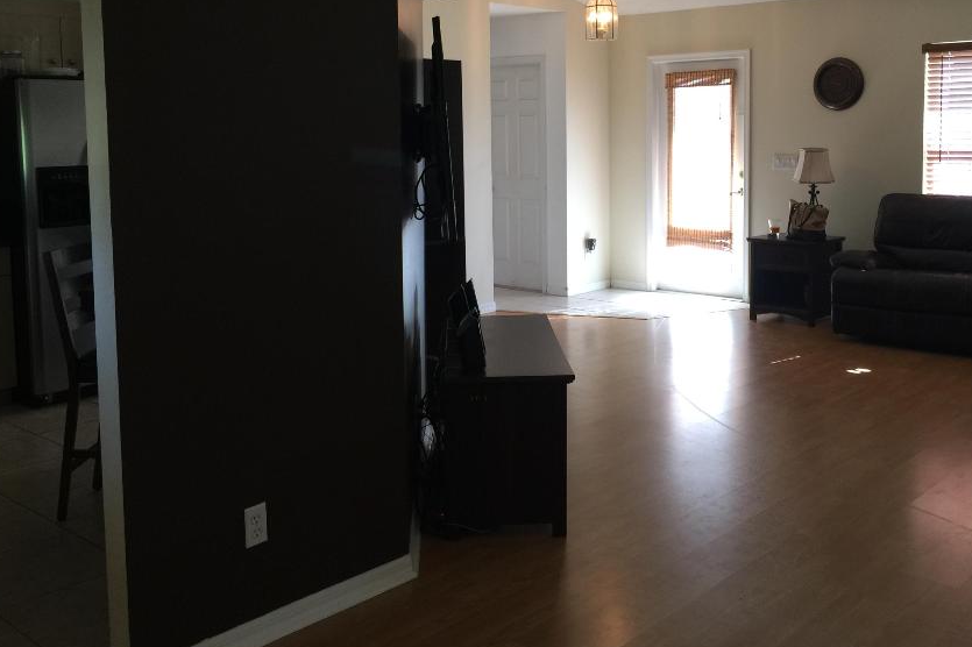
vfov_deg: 35.6
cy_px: 218
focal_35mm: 37
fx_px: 999
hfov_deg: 51.8
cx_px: 542
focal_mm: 4.15
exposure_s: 1/30
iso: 40
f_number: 2.2
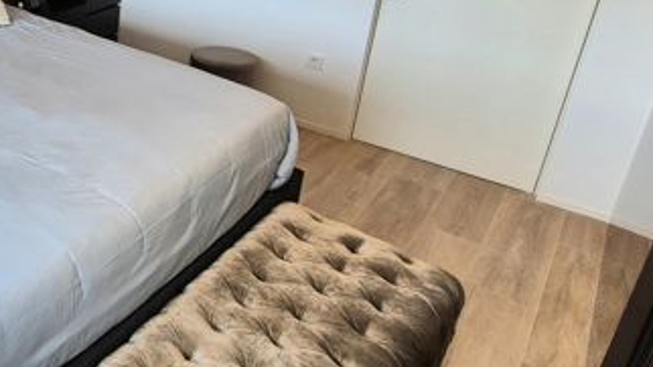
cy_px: 26
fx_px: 537
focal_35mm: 31
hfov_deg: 51.9
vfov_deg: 35.2
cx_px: 21
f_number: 2.2
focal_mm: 2.2
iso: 80
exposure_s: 1/94.3
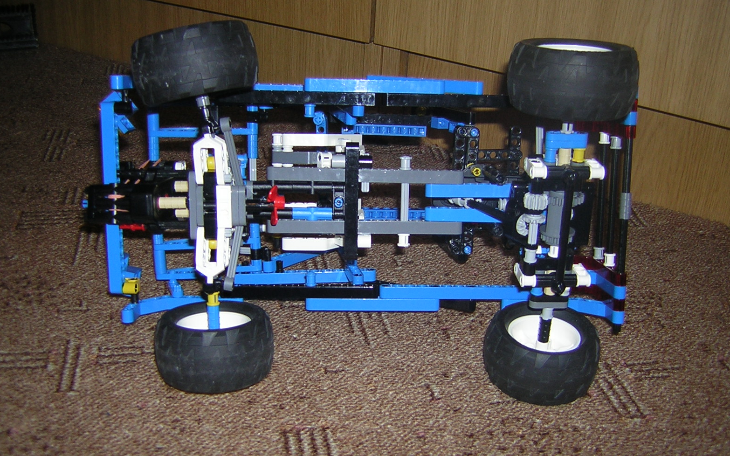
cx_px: 369
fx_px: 776
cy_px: 246
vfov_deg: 32.7
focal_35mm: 39
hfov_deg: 50.4
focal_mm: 4.7
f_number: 2.6
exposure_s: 1/60.1
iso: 50
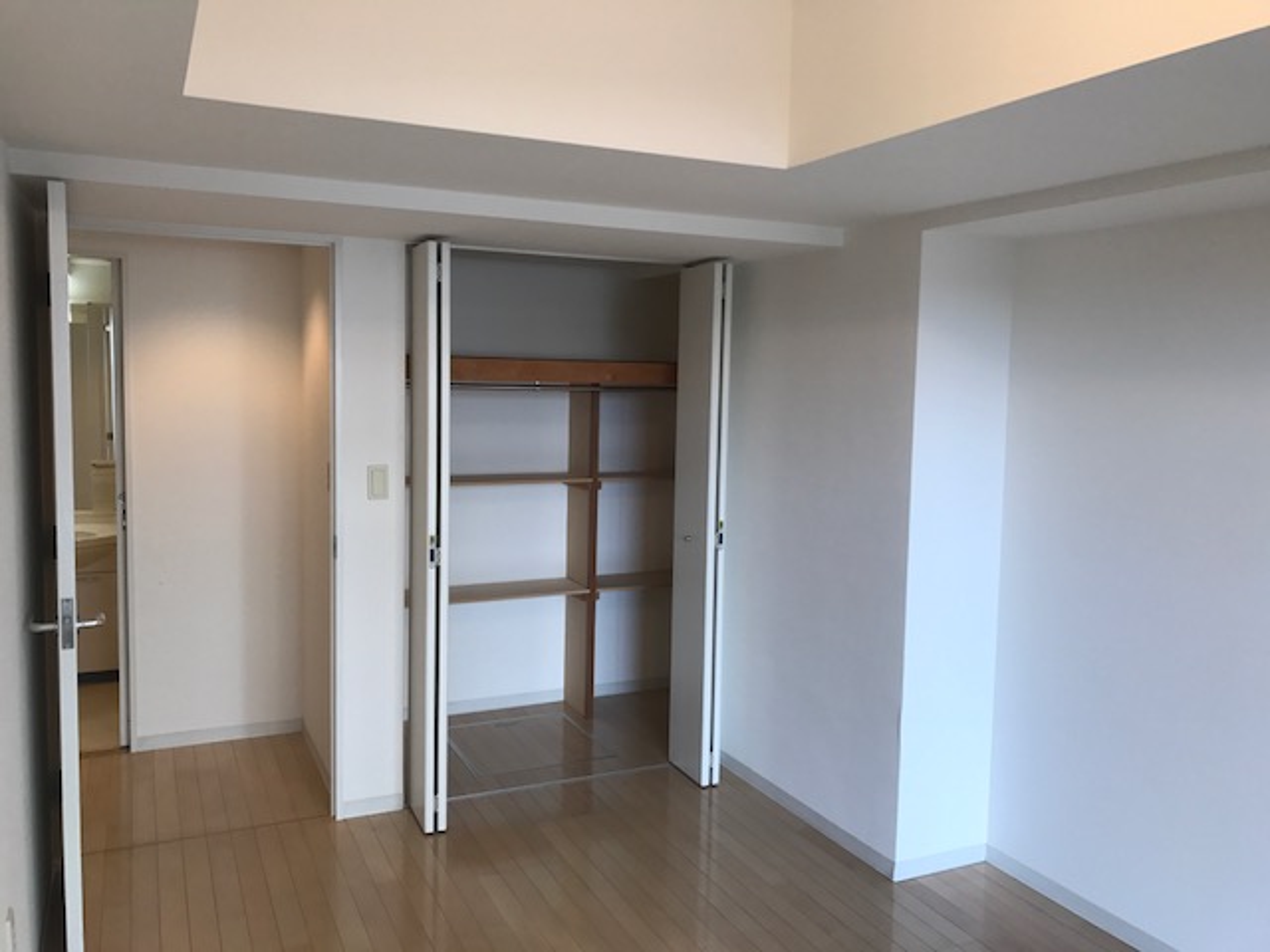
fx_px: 1027
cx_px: 635
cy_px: 476
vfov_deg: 49.7
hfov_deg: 63.4
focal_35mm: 28
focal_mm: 3.99
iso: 40
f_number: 1.8
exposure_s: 1/100
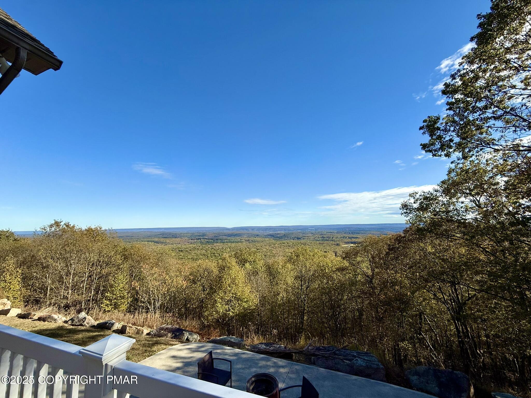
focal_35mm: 14
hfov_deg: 102.1
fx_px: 215
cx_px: 266
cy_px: 199
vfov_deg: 85.7
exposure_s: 1/2237
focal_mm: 2.22
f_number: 2.2
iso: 50
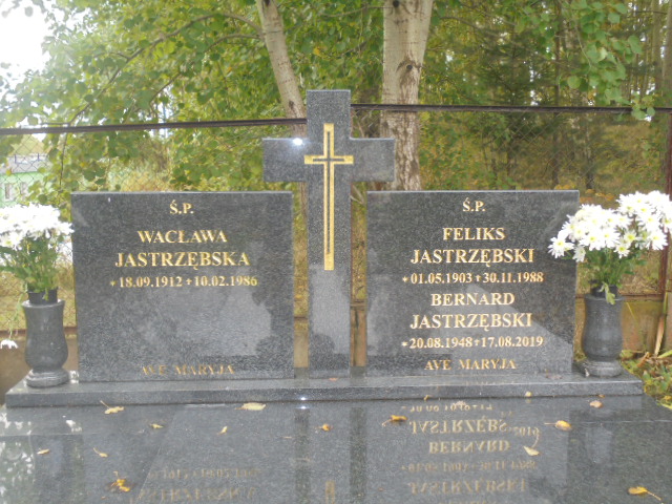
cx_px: 336
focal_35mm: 38
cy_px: 252
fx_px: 738
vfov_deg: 37.7
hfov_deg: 49.0
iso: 100
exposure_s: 1/30
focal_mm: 6.9
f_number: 4.2
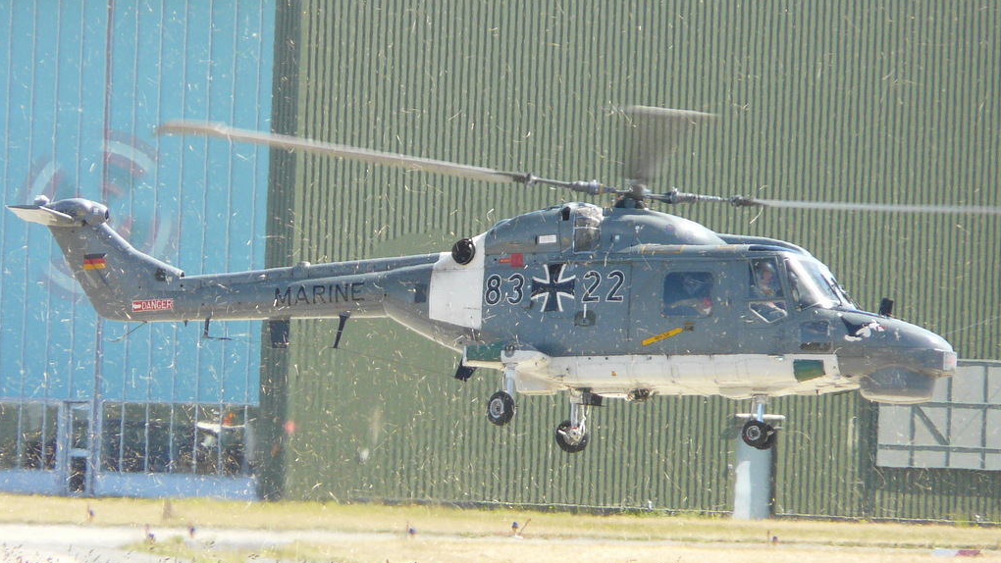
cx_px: 500
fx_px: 14626
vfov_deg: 2.2
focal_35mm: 551
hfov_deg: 3.9
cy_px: 279
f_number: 4.2
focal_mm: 82.8
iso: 100
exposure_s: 1/200
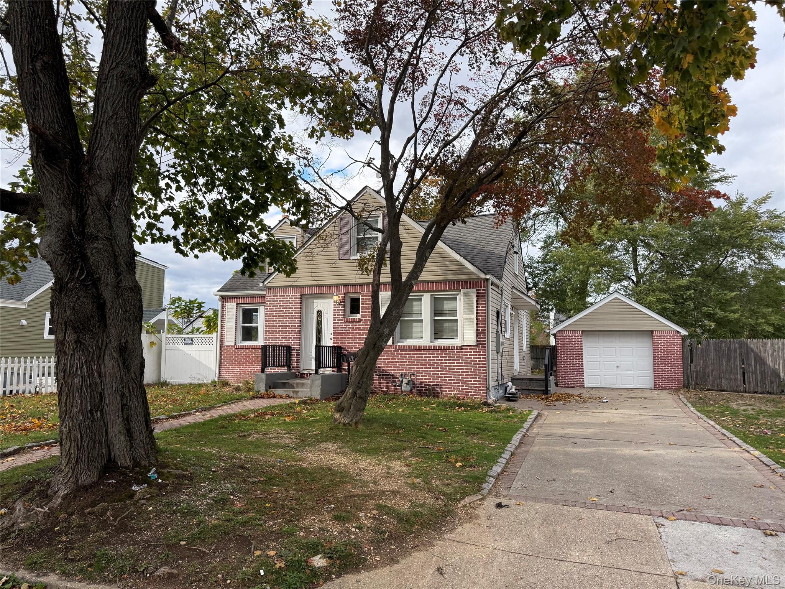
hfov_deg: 71.6
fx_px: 544
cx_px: 392
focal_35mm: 24
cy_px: 294
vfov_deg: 56.8
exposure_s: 1/1211
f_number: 1.78
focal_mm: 6.76
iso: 100
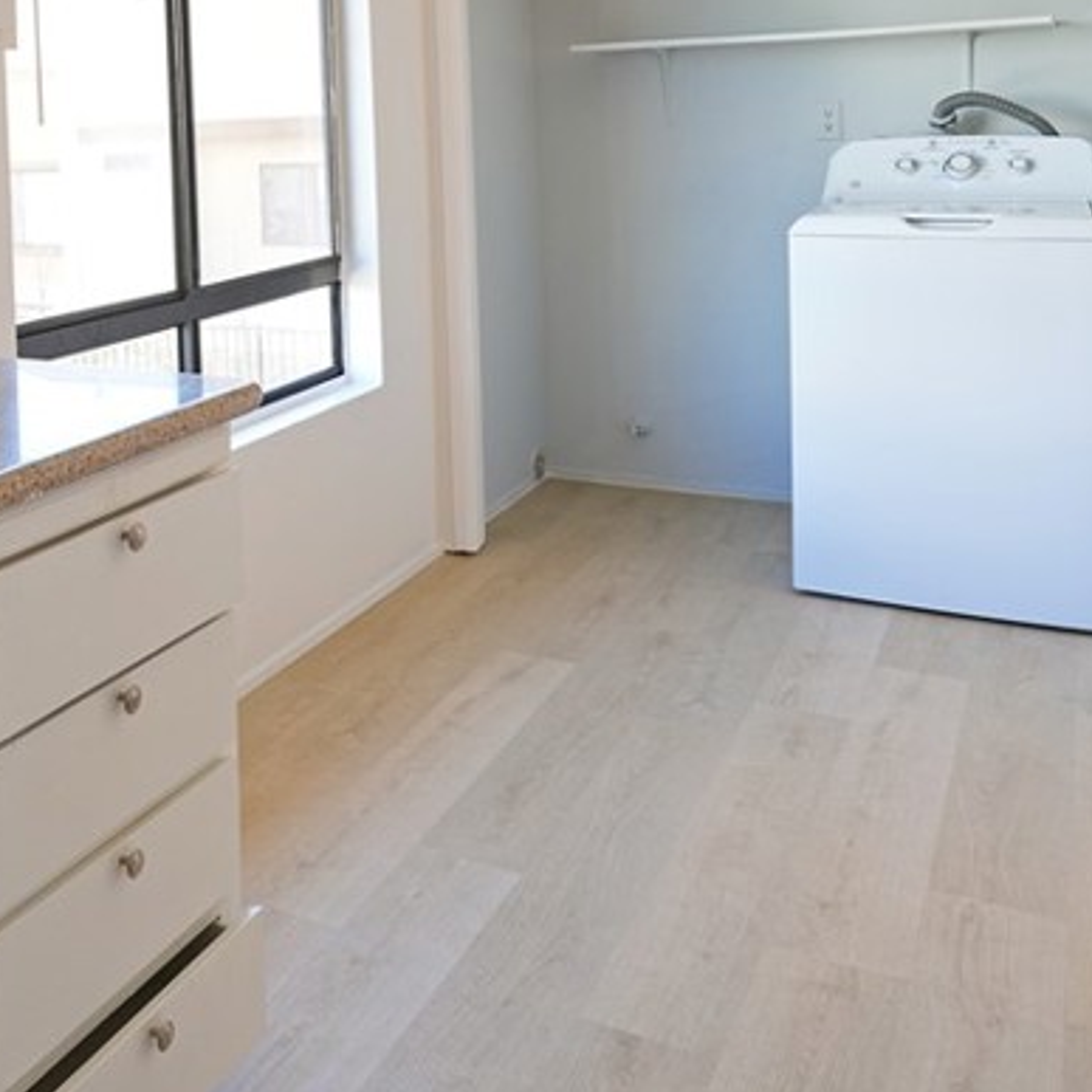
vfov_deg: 43.1
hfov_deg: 40.8
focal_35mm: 36
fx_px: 1285
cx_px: 25
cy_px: 165
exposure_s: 1/6
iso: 100
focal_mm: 16
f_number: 8
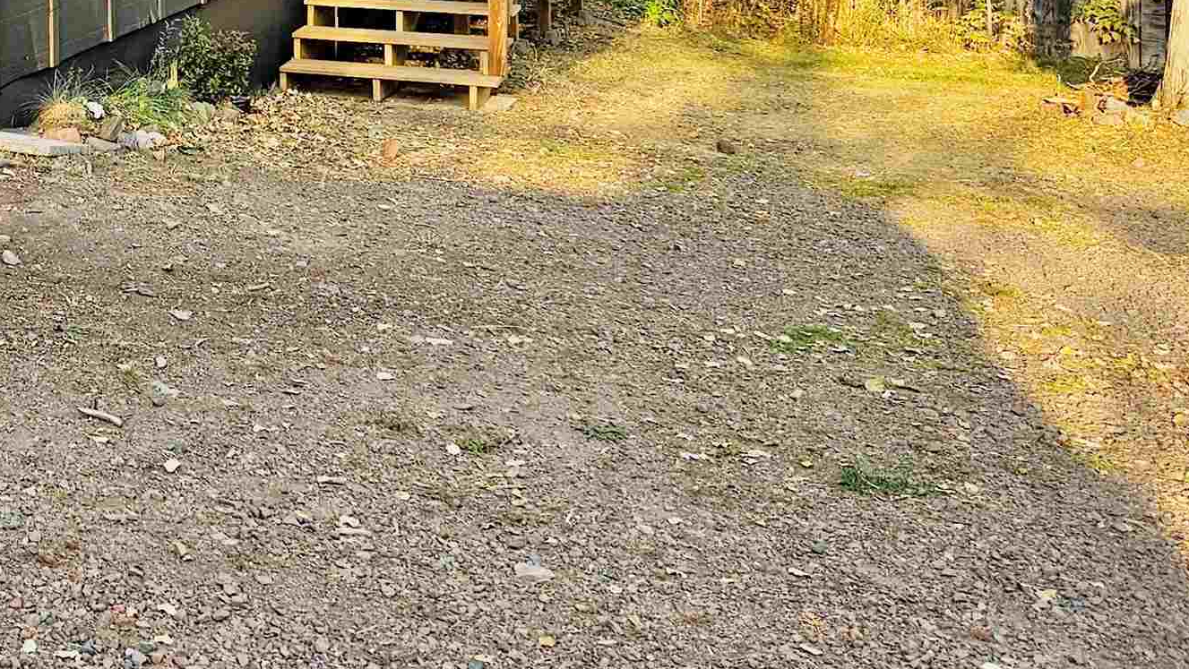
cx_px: 24
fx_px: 1829
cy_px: -234
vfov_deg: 19.0
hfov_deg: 33.3
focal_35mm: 58
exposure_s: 1/719
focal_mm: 5.4
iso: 40
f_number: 1.8
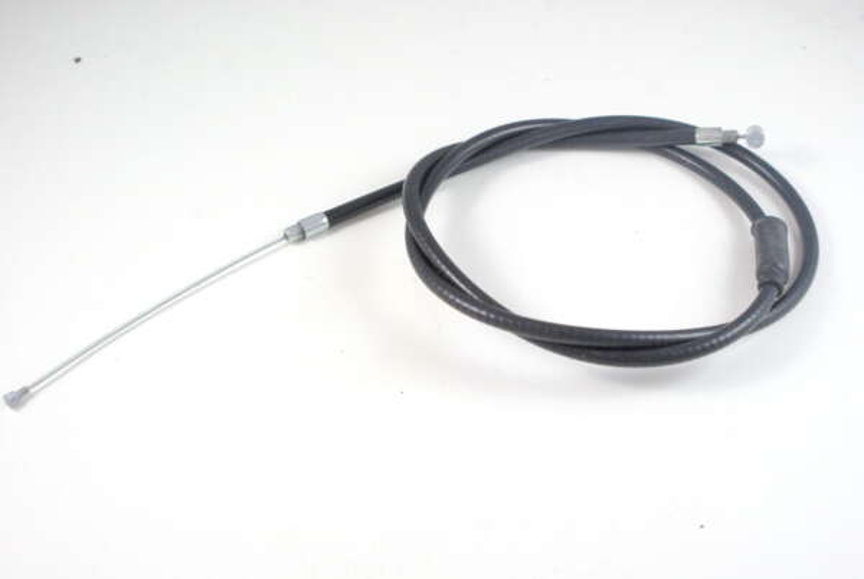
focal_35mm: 52
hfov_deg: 38.1
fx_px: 1250
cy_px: 290
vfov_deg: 26.1
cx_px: 432
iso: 1600
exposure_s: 1/125
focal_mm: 35
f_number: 8
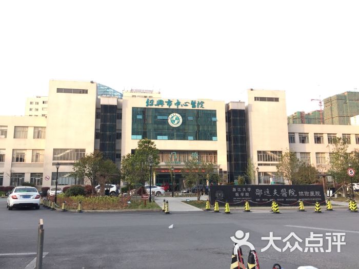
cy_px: 134
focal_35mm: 29
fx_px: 301
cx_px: 180
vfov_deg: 48.2
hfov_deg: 61.7
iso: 32
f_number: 2.2
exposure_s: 1/102
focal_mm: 4.15
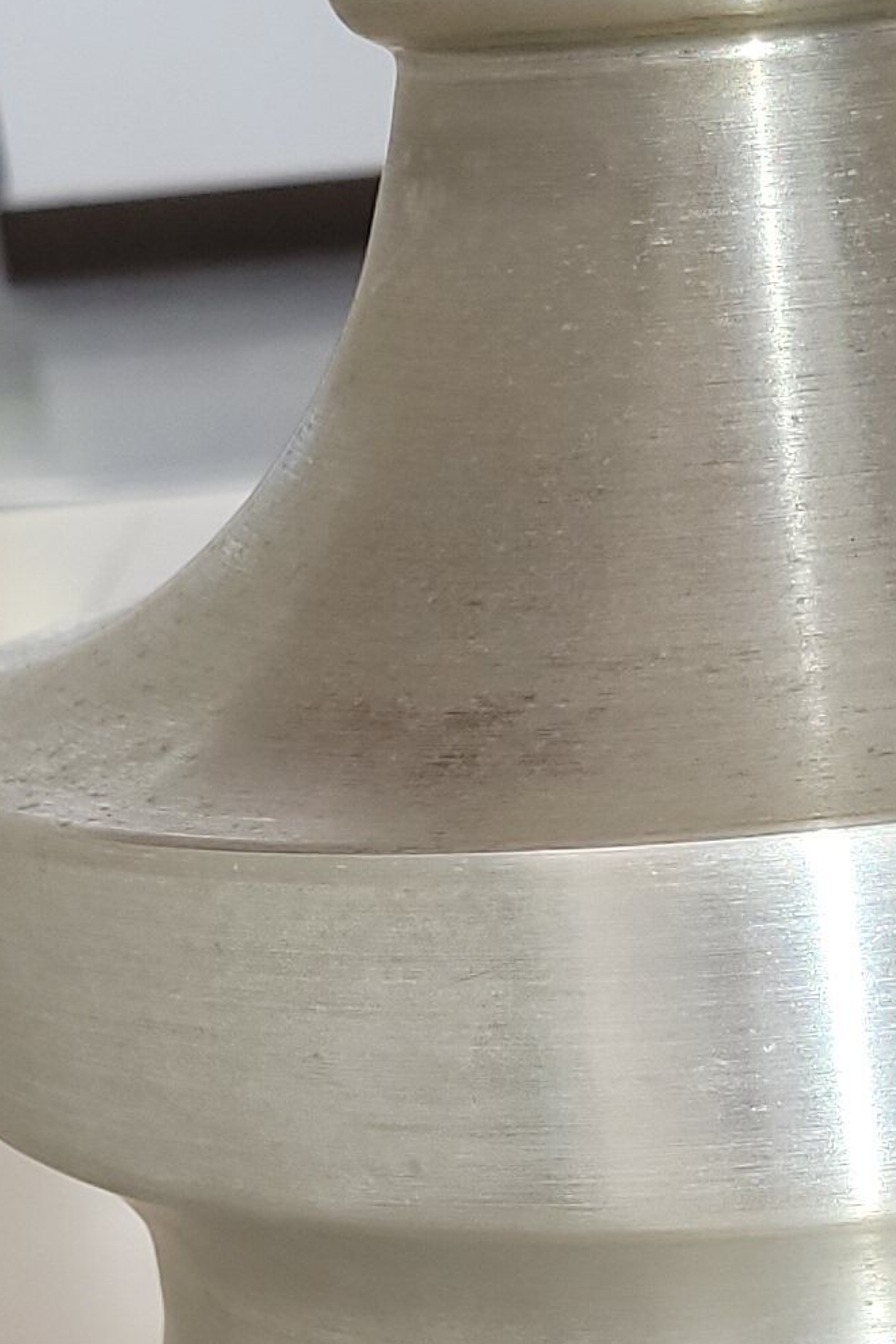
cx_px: 861
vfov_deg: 16.8
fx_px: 4105
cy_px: 2044
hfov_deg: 12.3
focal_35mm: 110
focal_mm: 5.4
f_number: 1.8
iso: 50
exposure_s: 1/100
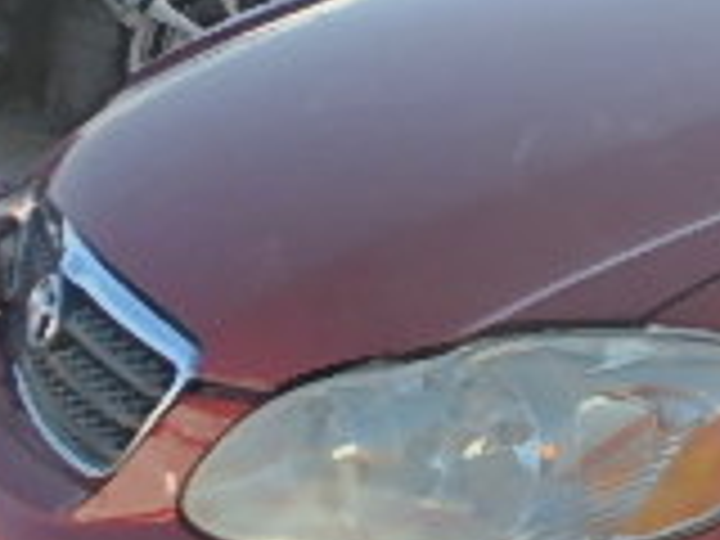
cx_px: 1161
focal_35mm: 84
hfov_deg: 19.4
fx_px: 1747
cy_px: 248
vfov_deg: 17.6
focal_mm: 3.7
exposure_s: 1/640
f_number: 3.5
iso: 125
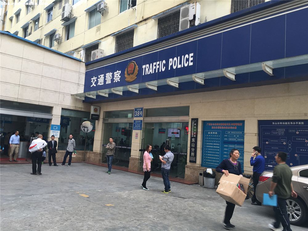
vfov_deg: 48.2
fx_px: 258
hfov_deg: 61.7
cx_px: 154
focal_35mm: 29
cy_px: 116
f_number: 2.2
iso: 32
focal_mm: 4.15
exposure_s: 1/50
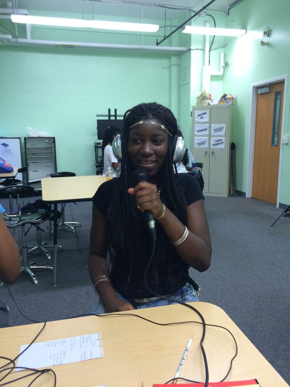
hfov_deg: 48.2
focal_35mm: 29
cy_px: 194
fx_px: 324
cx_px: 145
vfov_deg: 61.7
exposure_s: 1/30
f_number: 2.2
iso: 100
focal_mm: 4.15
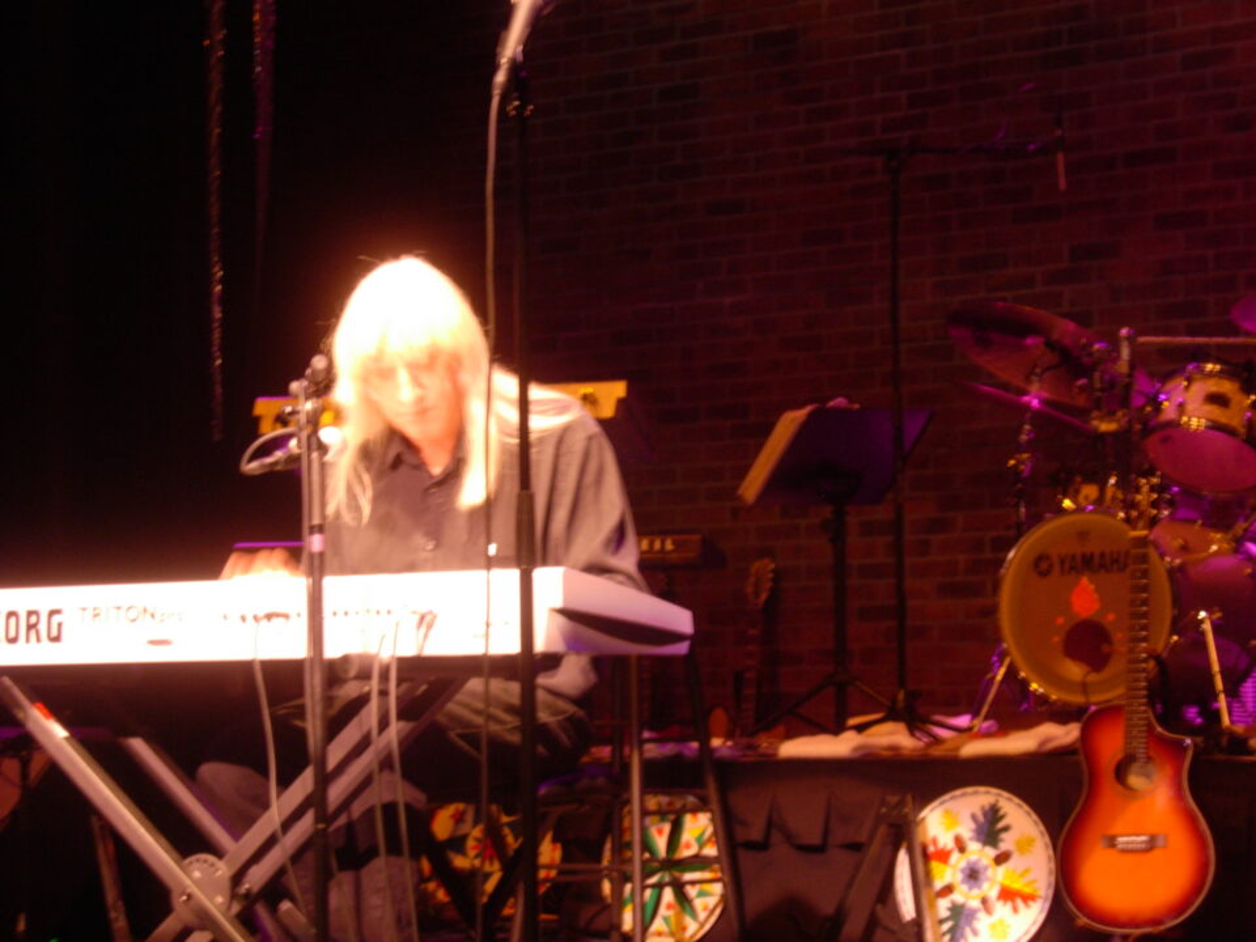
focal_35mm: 92
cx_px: 628
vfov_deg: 16.1
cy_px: 471
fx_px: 3338
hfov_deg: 21.3
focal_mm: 19.1
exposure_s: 1/2.6
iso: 100
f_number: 4.3
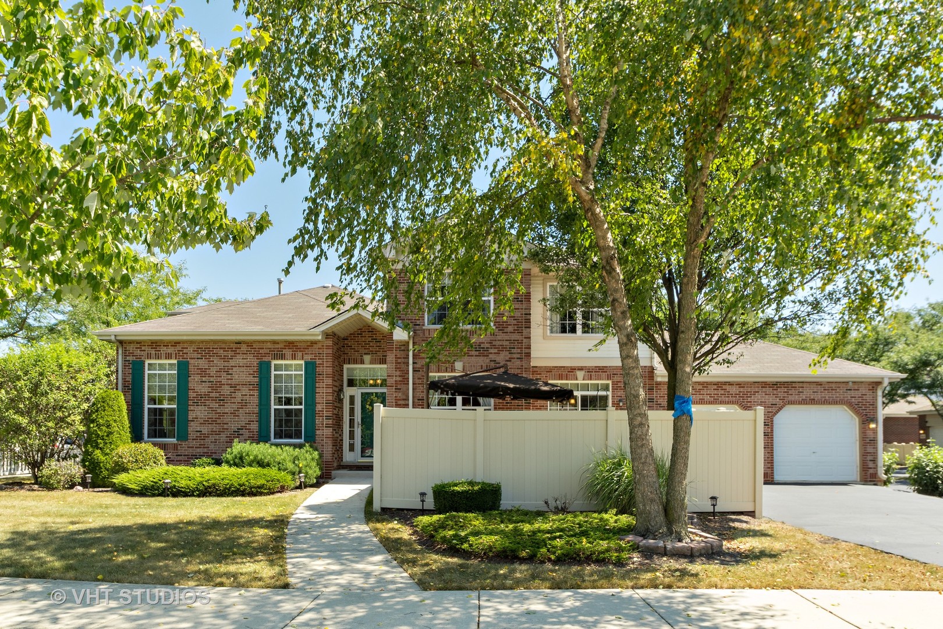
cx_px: 472
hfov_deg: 78.6
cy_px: 314
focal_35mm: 22
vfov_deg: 57.2
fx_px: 576
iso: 200
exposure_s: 1/160
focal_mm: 15
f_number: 13
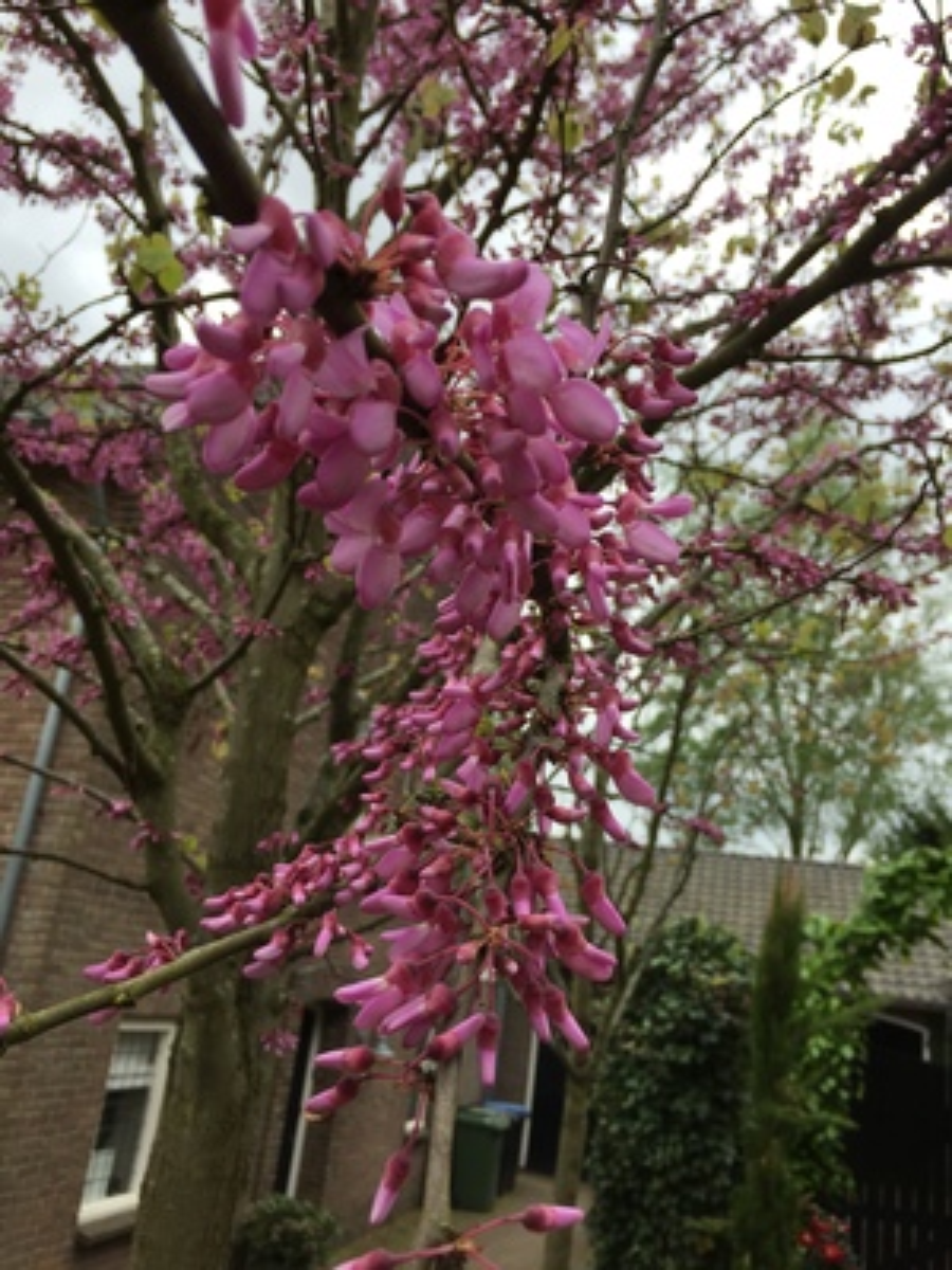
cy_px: 635
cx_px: 476
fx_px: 1063
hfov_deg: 48.2
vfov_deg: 61.7
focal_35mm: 29
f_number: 2.2
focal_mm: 4.15
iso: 32
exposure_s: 1/746
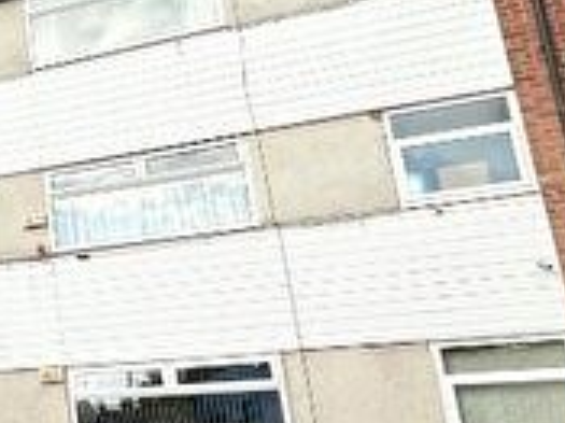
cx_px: -278
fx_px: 913
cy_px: 247
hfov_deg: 25.8
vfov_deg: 26.0
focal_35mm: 56
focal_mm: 2.22
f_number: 2.2
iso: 50
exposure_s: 1/1335
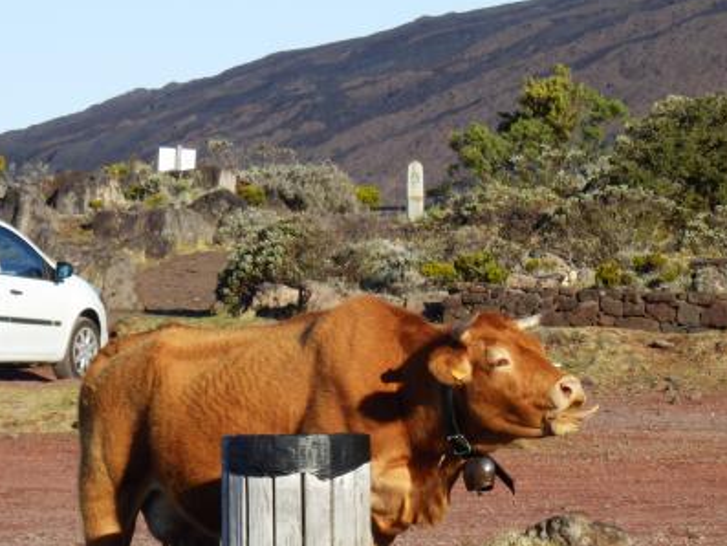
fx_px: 8403
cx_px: 306
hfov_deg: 5.0
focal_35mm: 400
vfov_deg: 3.7
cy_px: 405
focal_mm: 44.4
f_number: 6.2
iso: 80
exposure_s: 1/250
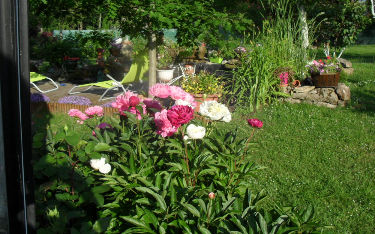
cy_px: 107
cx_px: 183
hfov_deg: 51.5
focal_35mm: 38
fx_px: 388
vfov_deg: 33.6
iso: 100
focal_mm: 6.3
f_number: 8.4
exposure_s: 1/180
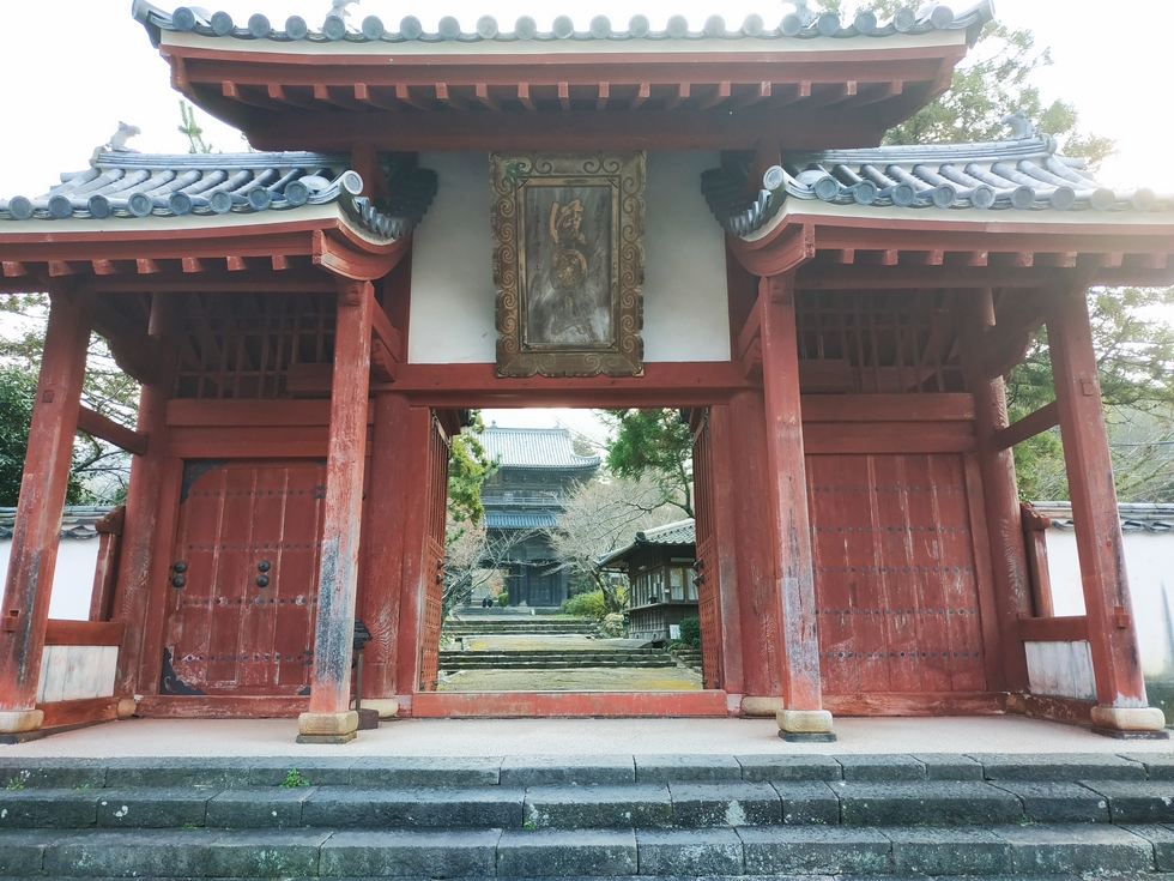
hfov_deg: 71.6
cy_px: 440
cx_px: 587
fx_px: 814
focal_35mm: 24
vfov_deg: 56.8
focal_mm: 3.94
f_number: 1.9
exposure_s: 1/325
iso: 250
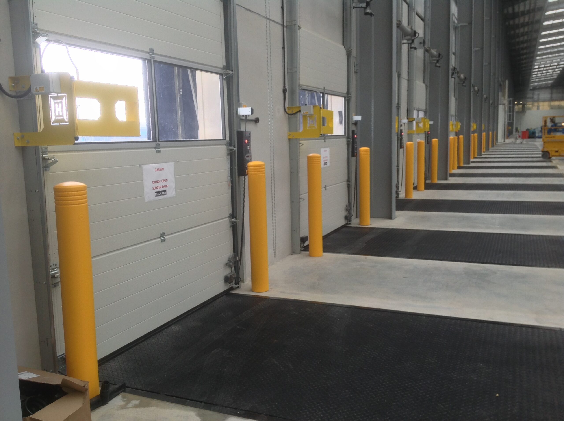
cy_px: 210
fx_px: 569
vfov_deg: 40.6
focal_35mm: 35
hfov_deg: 52.7
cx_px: 282
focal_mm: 4.28
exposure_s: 1/30
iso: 64
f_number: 2.4
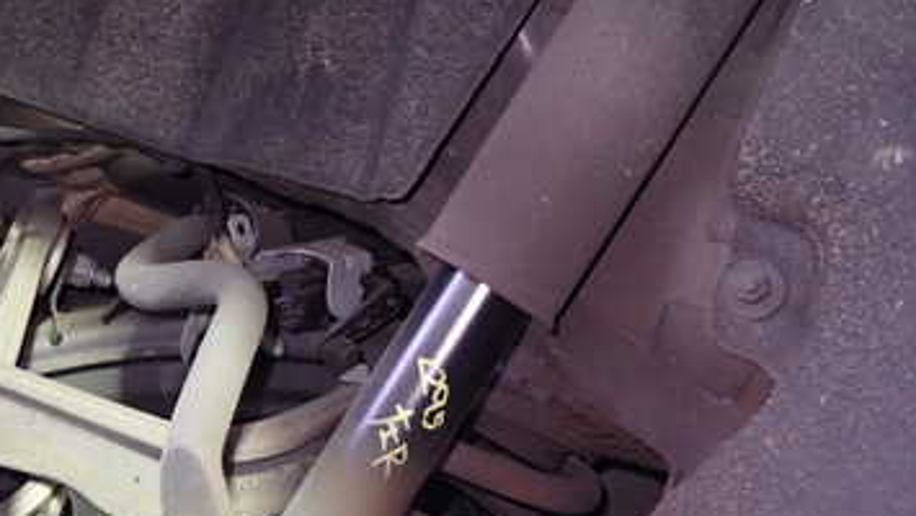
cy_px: 307
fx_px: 1118
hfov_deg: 44.6
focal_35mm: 46
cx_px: 459
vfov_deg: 26.0
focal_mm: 4.5
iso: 800
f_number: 2
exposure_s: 1/20
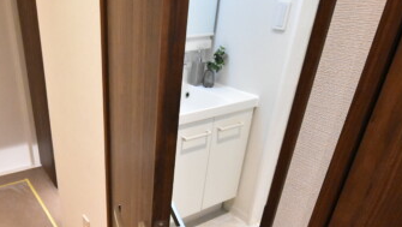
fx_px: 320
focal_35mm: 30
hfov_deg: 62.4
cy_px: 186
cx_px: 128
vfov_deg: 37.5
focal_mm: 10
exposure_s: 1/125
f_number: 5.6
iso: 6400
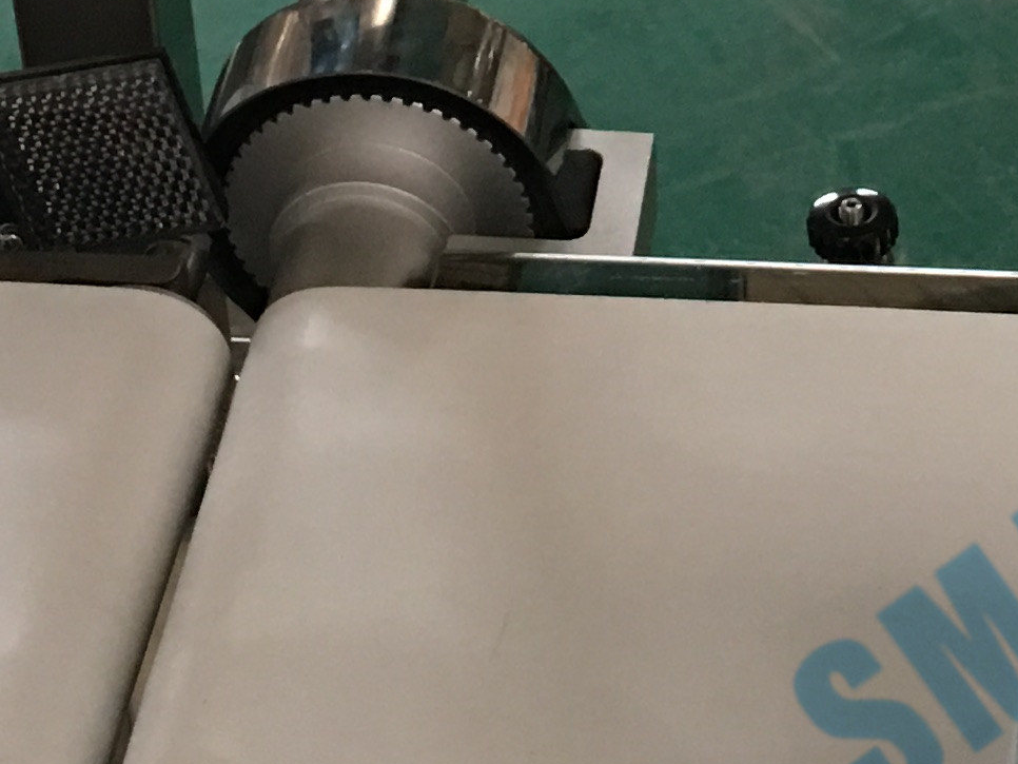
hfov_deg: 16.2
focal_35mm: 121
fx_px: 3559
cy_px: -117
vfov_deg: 12.0
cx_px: 809
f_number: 2.2
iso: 80
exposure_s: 1/17
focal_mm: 4.15
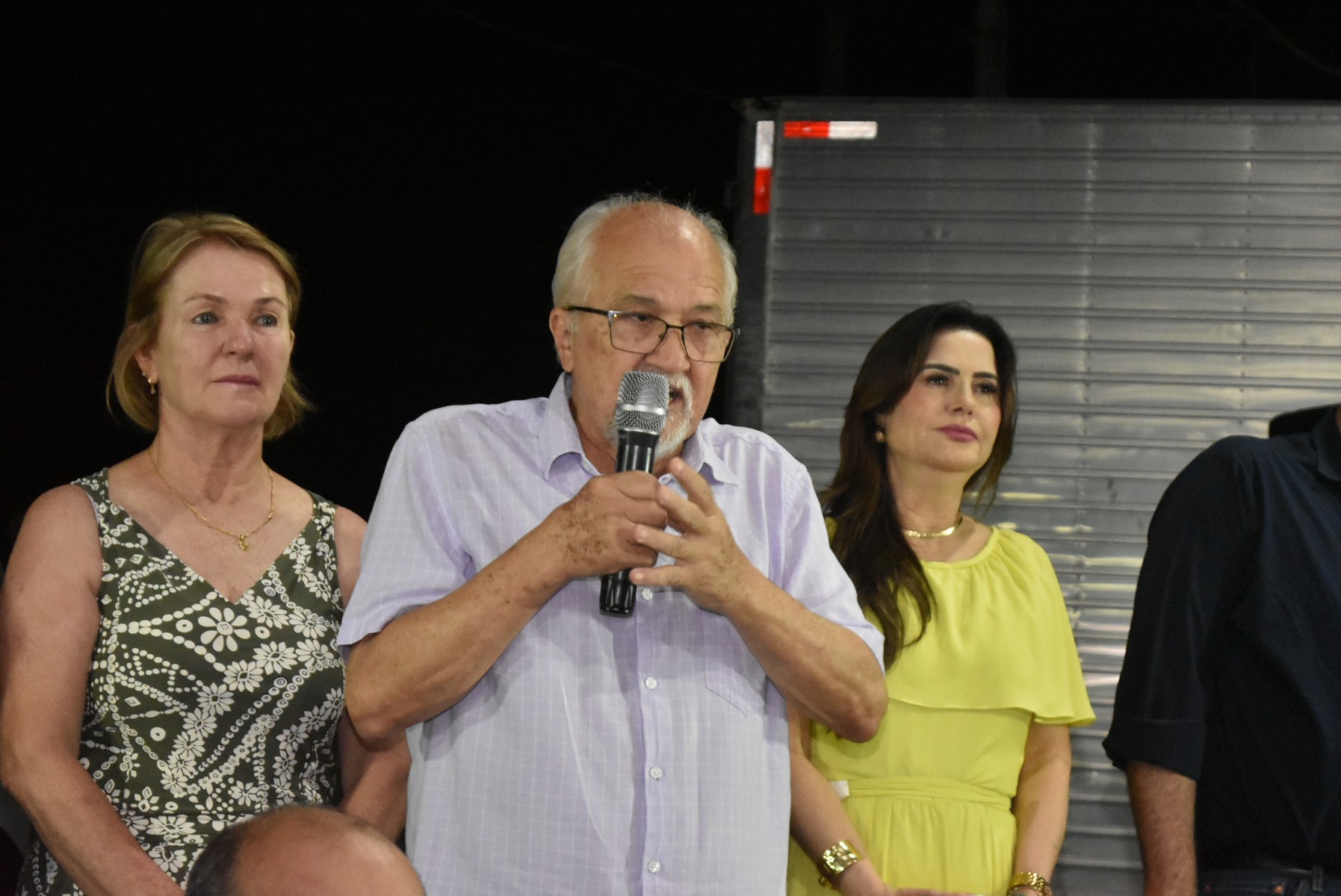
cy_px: 448
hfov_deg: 24.6
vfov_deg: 16.6
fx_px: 3076
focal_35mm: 82
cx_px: 670
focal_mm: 55
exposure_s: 1/80
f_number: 5.6
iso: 6400
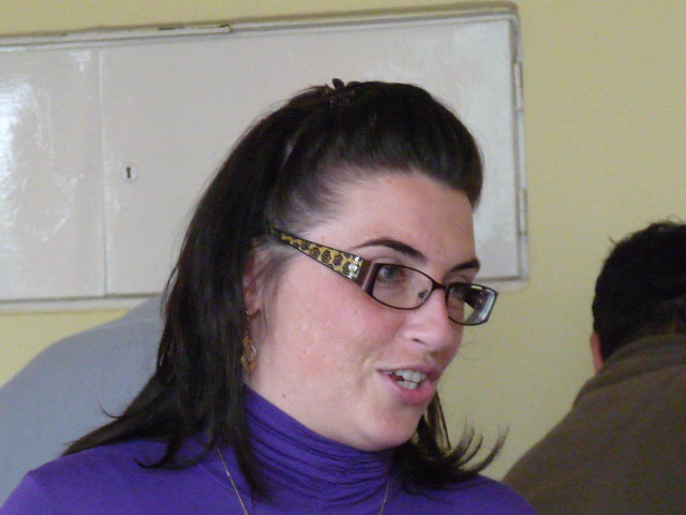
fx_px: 4538
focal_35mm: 229
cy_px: 258
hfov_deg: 8.6
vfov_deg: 6.5
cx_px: 343
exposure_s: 1/80
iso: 800
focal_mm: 23
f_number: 3.6
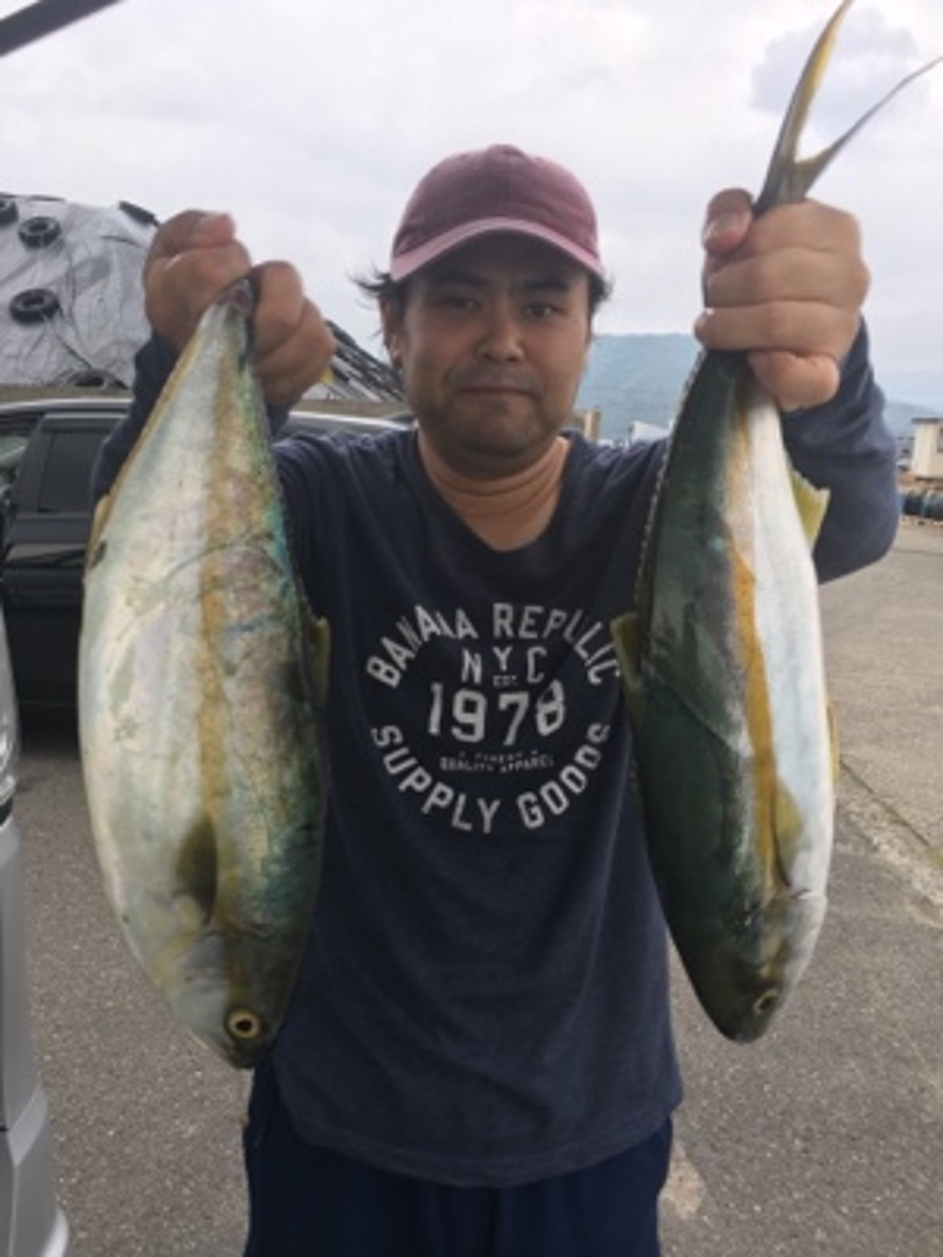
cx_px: 472
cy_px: 628
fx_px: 1053
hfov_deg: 48.2
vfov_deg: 61.7
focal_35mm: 29
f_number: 2.2
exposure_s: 1/174
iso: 25
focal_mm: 4.15
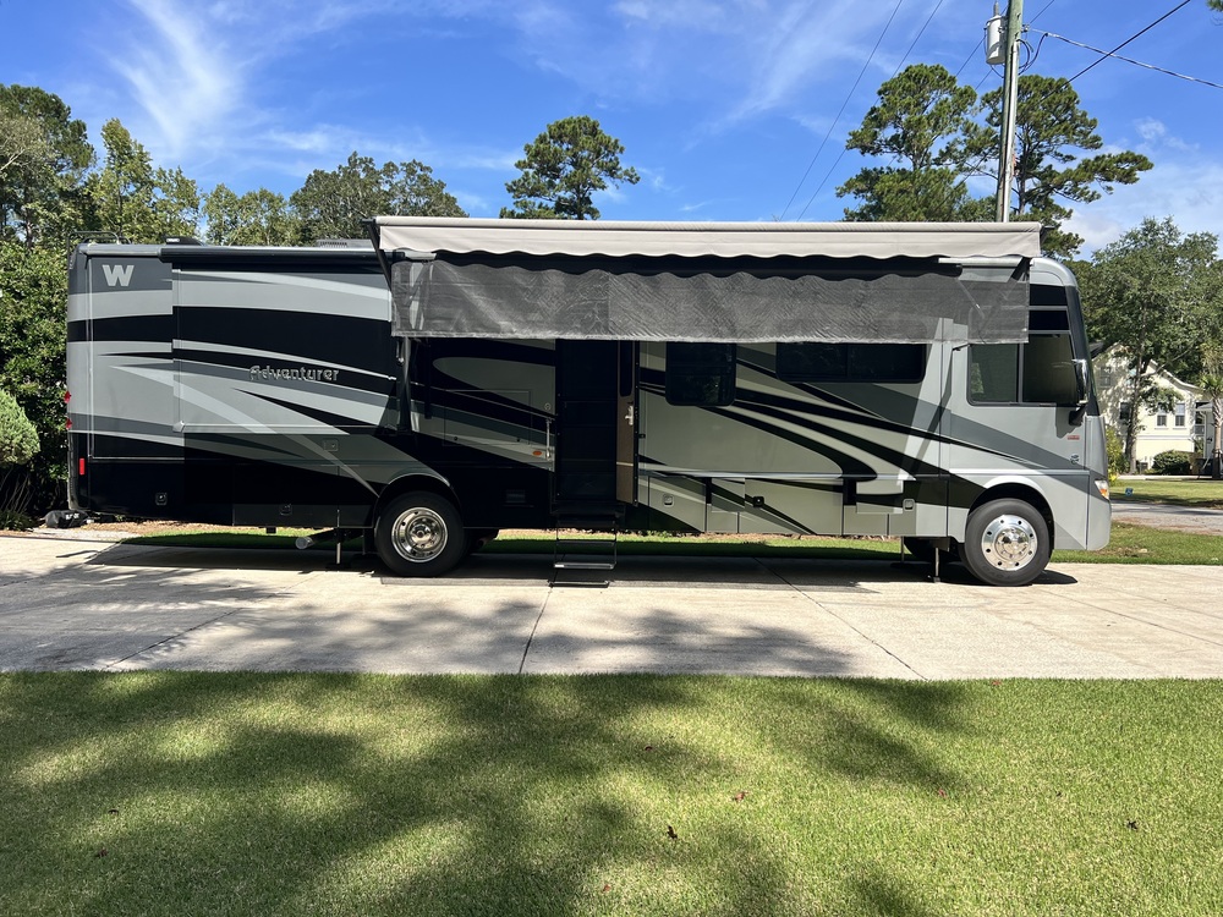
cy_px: 458
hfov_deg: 67.3
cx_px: 612
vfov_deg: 53.1
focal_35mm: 26
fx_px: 919
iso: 50
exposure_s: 1/2915
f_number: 1.5
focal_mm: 5.7
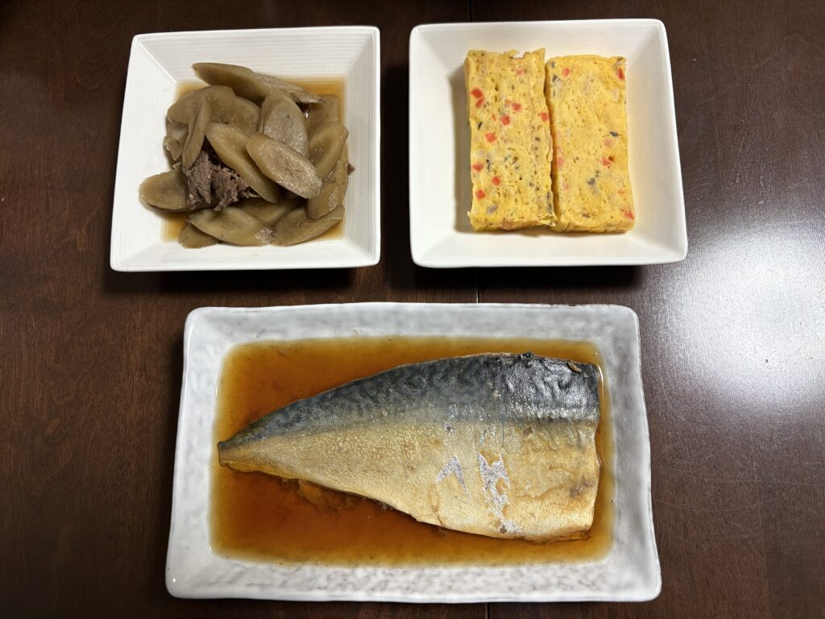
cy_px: 310
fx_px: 620
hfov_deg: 67.3
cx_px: 412
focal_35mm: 26
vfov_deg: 53.1
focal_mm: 5.96
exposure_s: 1/50
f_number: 1.6
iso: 160
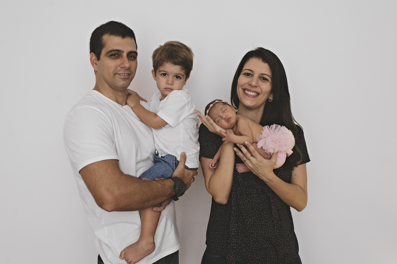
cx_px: 198
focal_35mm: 35
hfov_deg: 54.5
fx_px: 386
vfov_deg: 37.8
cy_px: 132
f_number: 4.5
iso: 640
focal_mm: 35
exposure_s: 1/125
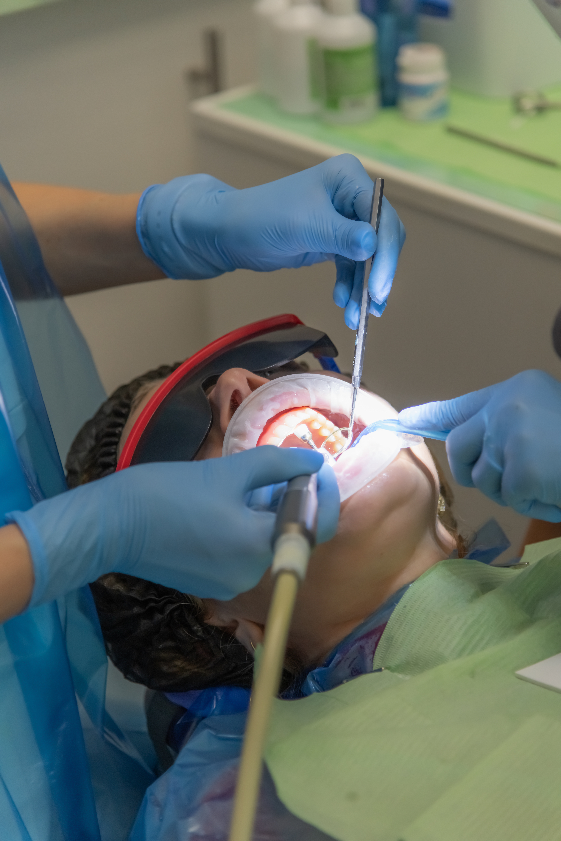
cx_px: 280
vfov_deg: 17.1
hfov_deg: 11.4
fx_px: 2805
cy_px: 420
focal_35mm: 120
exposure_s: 1/200
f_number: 4
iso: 800
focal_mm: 120
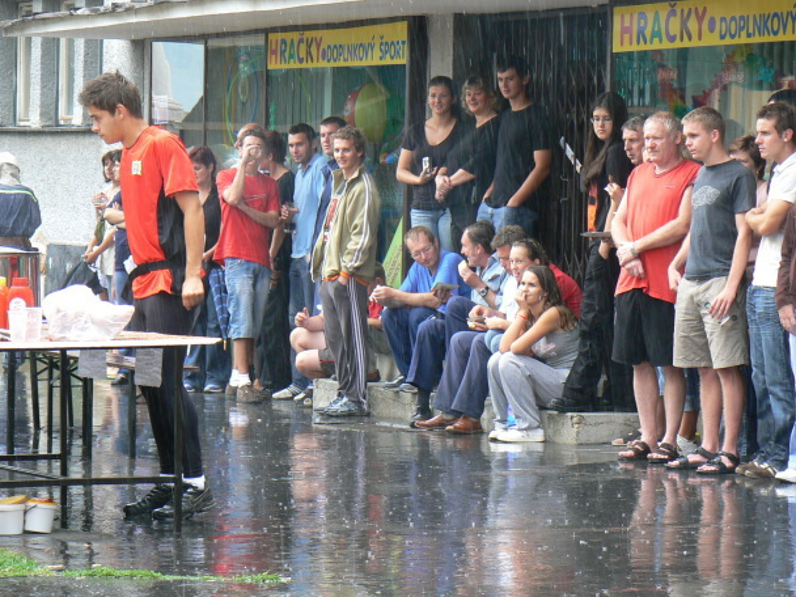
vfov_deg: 9.8
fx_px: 3472
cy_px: 302
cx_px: 465
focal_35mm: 151
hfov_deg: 13.1
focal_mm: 20.7
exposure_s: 1/80
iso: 80
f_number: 4
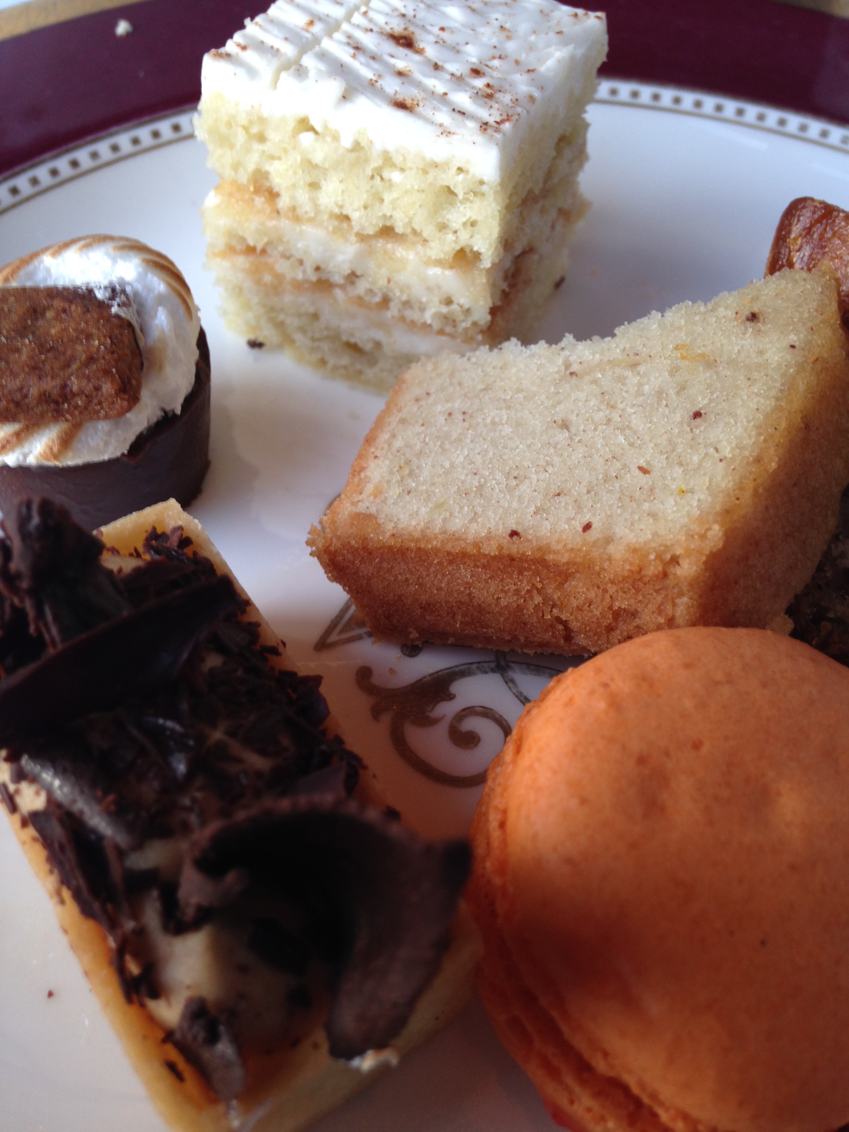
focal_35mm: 33
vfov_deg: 55.4
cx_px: 424
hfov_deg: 42.9
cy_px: 566
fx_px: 1079
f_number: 2.4
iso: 50
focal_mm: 4.12
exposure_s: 1/20
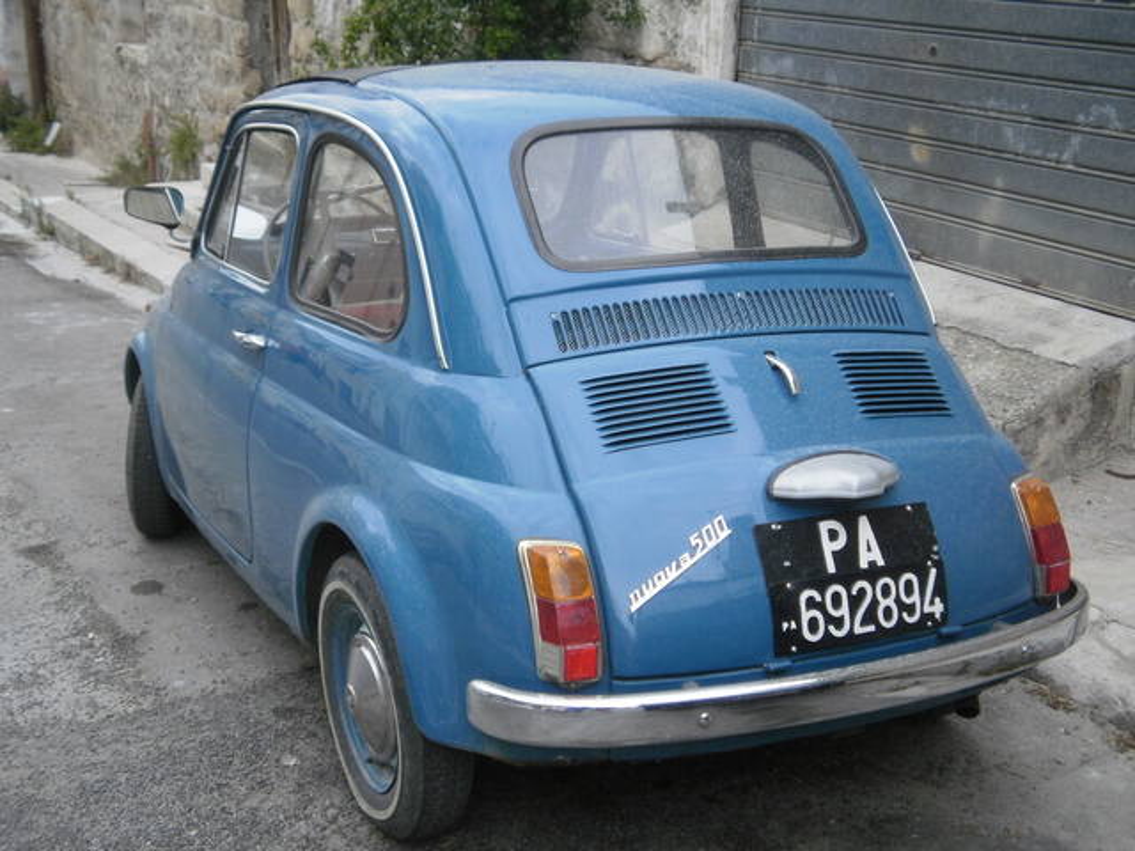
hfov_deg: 43.9
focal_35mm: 43
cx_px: 568
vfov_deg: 33.6
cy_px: 426
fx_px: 1410
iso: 200
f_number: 3.4
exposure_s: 1/160
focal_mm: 7.61
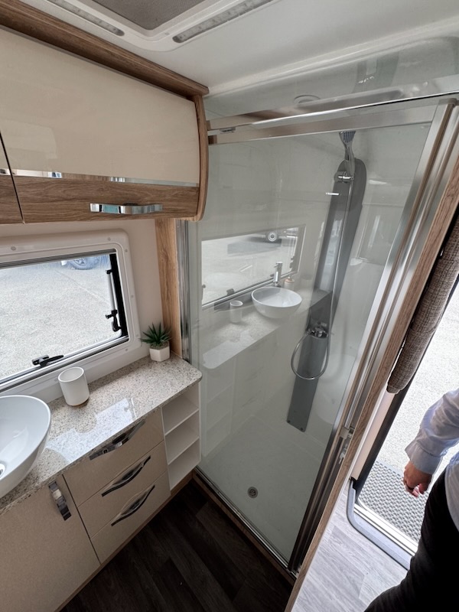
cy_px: 306
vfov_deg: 102.1
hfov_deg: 85.7
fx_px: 248
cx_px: 230
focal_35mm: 14
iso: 160
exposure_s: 1/99
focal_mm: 2.22
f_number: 2.2
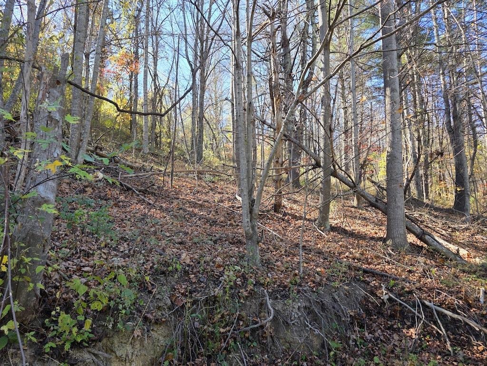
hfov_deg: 73.9
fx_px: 324
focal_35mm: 23
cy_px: 183
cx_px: 244
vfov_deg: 58.9
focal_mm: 6.3
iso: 50
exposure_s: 1/359
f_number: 1.7
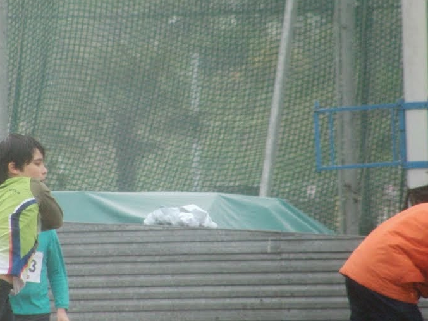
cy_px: 170
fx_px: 9725
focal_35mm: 787
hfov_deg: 2.5
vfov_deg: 1.9
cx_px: 130
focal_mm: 92
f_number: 4.5
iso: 400
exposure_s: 1/400
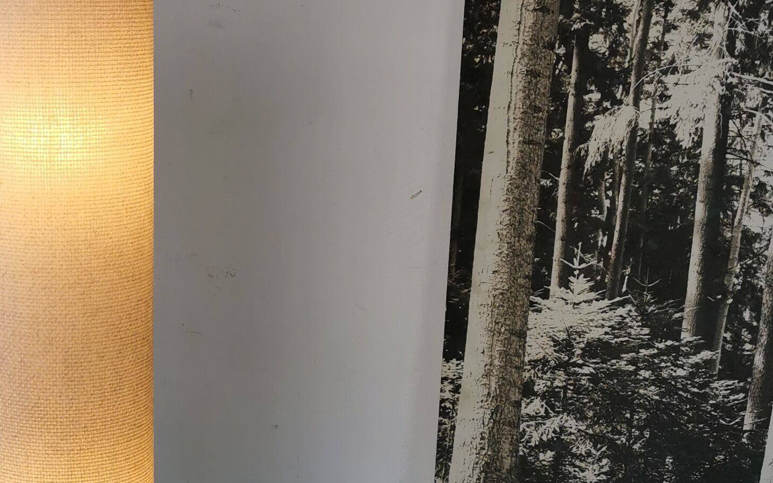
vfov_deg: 17.8
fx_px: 1517
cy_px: 430
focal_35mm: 72
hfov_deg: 27.5
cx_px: 71
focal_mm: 5.56
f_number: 1.6
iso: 50
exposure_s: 1/473
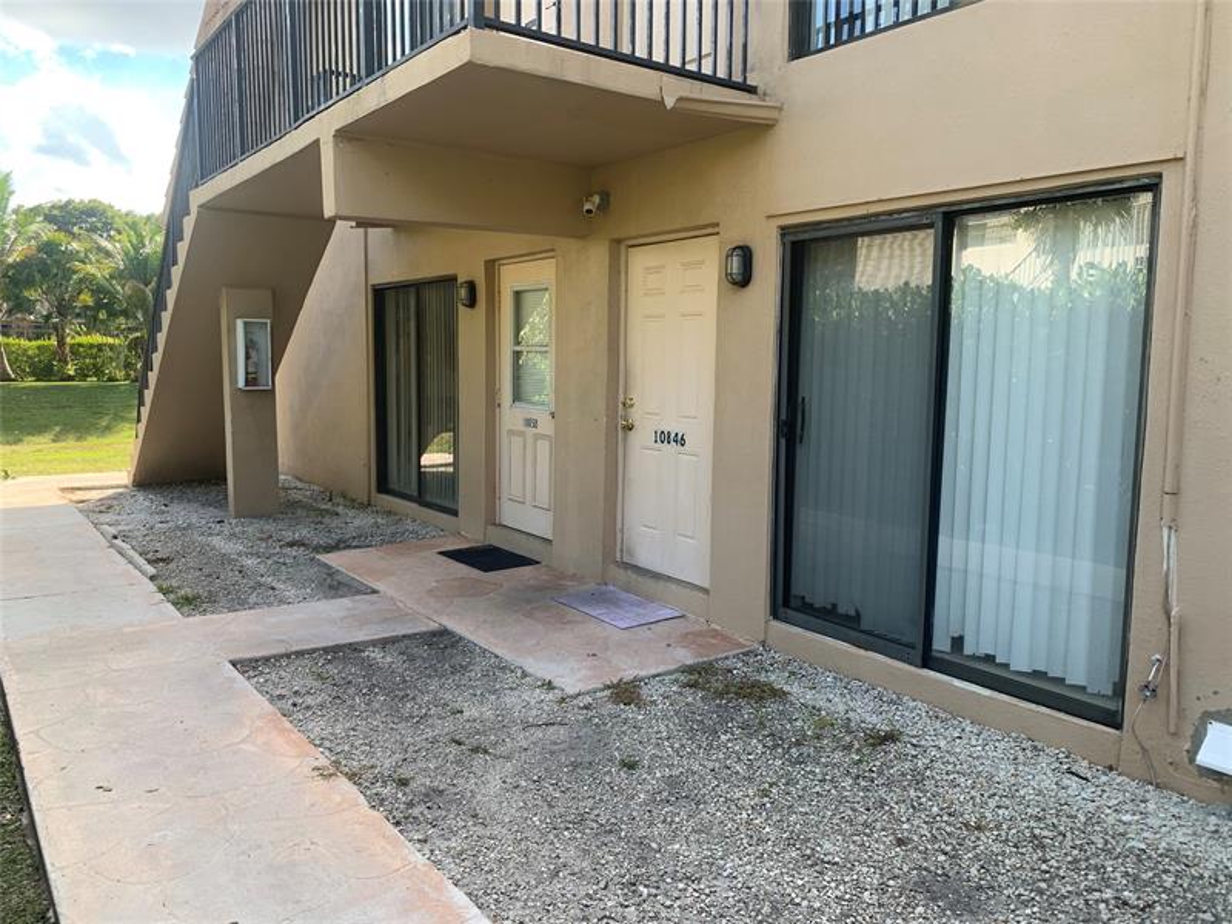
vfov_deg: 53.1
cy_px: 462
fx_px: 925
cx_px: 616
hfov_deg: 67.3
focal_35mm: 26
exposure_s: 1/325
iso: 25
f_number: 1.8
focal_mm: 4.25
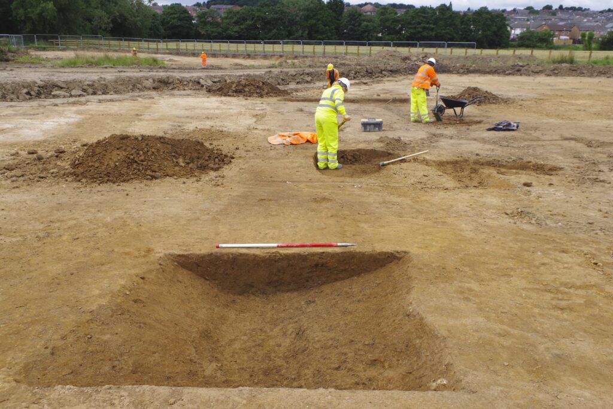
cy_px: 204
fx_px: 528
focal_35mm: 31
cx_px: 306
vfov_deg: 42.3
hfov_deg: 60.3
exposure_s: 1/125
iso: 200
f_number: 10
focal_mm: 21
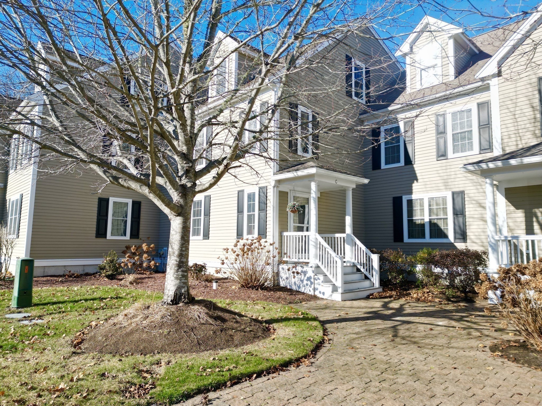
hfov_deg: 71.6
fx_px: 376
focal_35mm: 24
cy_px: 203
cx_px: 271
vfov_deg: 56.8
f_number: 1.7
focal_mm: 6.72
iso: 200
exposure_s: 1/2500
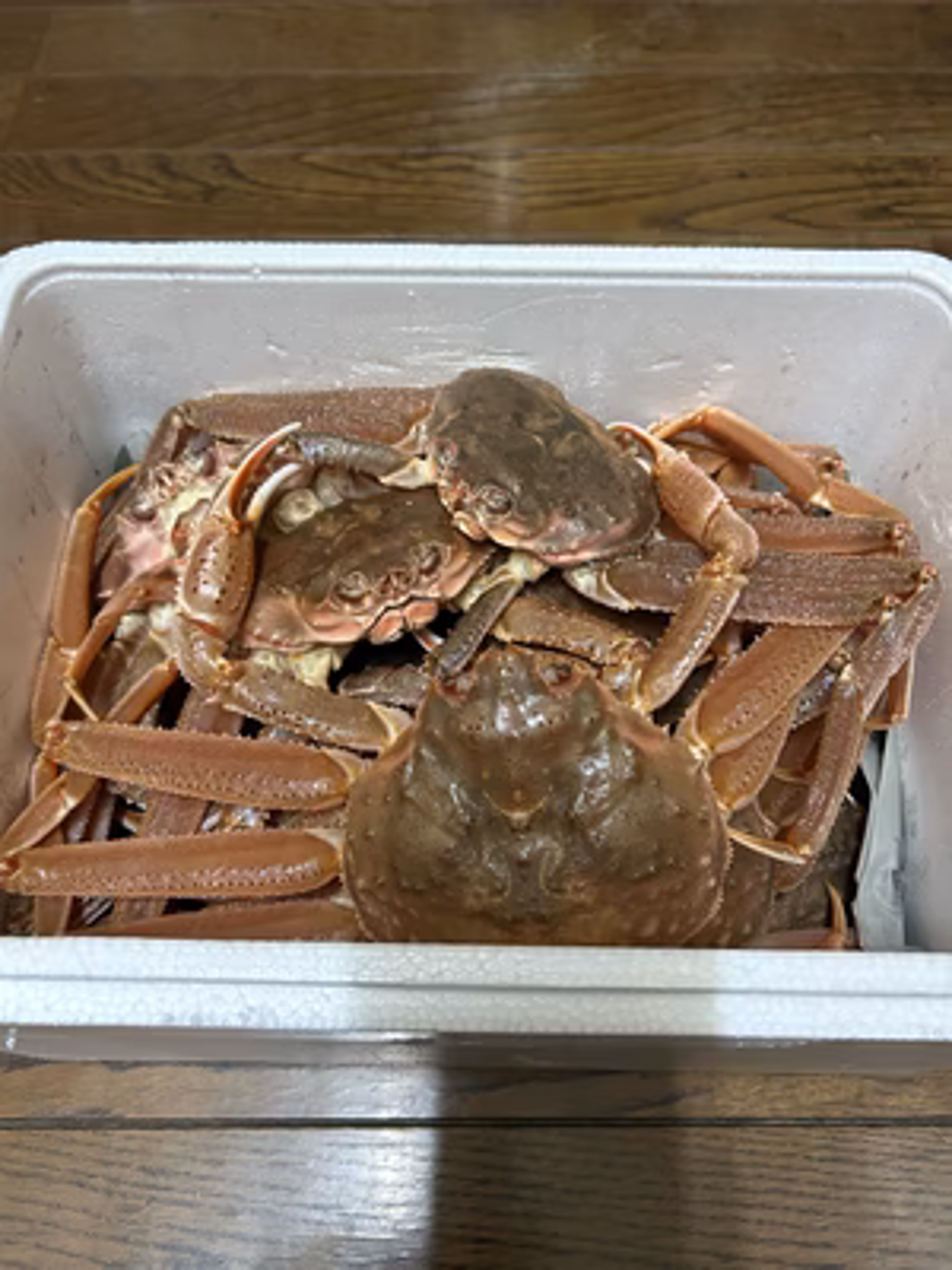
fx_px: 953
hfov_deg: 53.1
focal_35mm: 26
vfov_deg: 67.3
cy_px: 635
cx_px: 476
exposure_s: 1/40
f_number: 1.5
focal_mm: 5.7
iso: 400
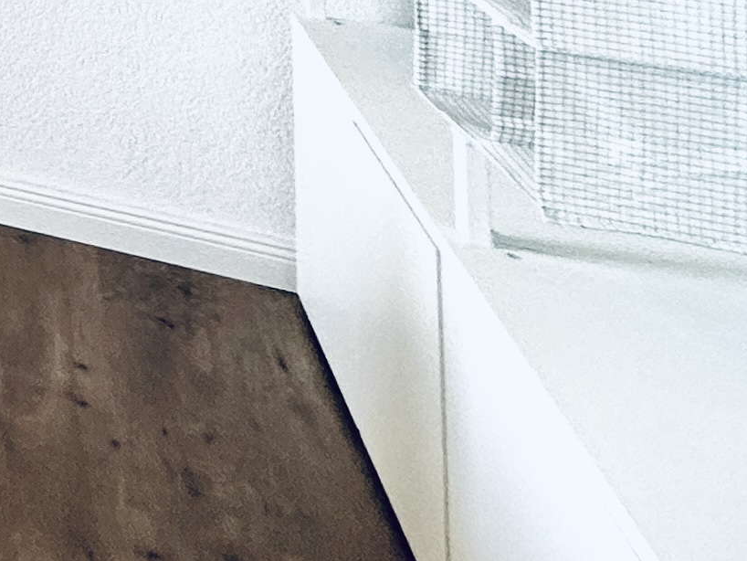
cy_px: -520
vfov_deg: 16.7
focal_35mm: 69
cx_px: -1086
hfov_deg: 14.8
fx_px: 1489
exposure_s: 1/99
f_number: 2.2
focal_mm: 2.22
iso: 80
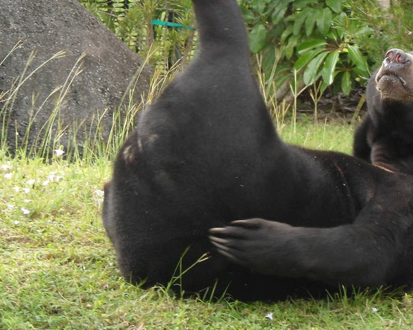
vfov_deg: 4.2
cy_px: 84
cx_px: 225
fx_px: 4463
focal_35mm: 365
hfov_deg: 5.3
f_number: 5.5
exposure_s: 1/60
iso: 80
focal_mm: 28.7
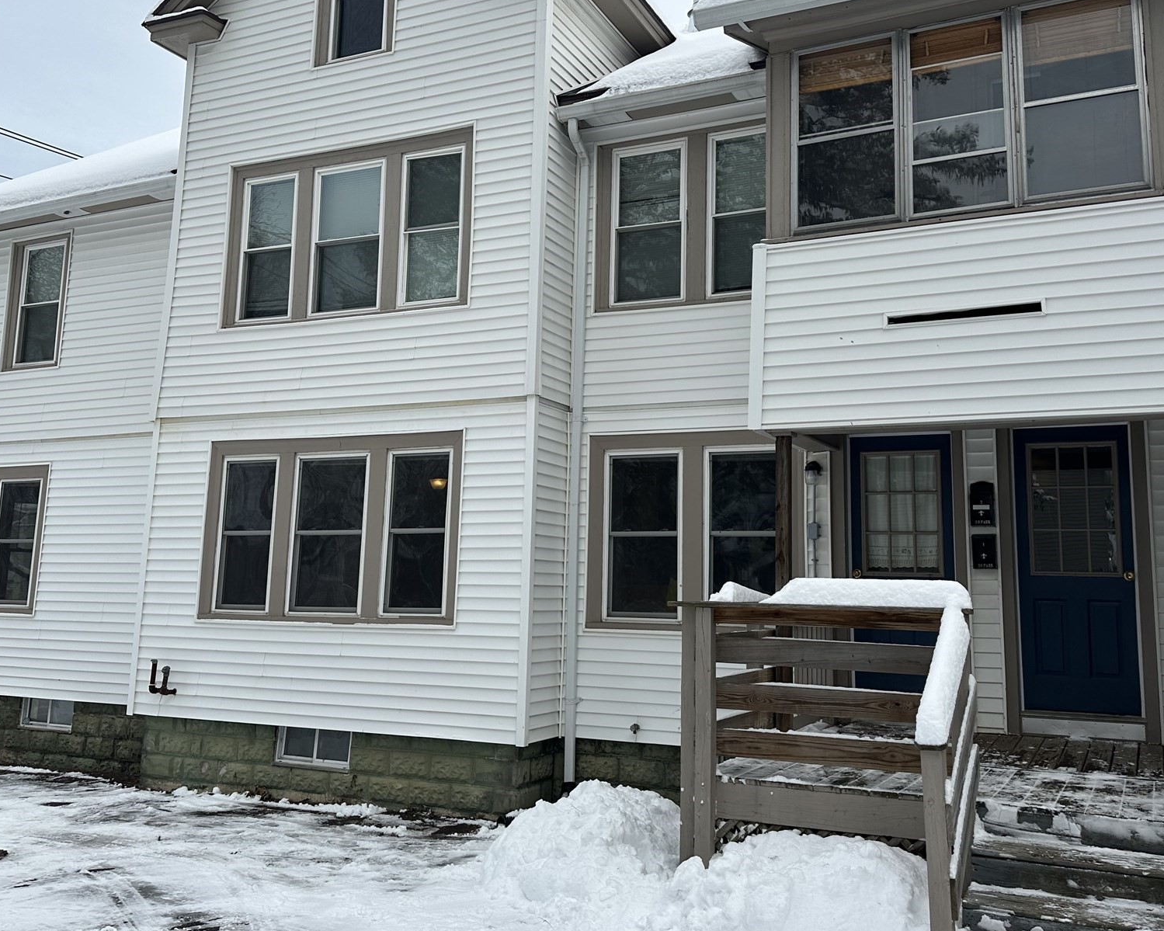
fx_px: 1102
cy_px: 415
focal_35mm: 32
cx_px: 638
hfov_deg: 55.6
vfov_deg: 45.7
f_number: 1.78
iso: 80
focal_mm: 6.86
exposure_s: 1/3472
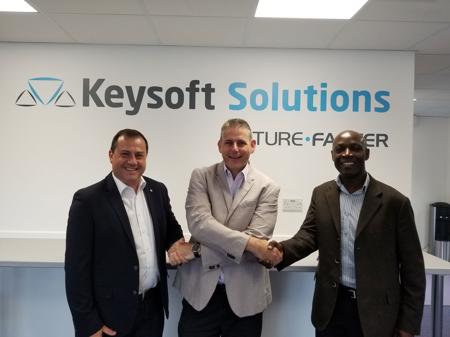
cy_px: 168
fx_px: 338
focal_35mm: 26
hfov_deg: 67.3
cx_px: 225
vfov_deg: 53.1
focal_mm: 4.25
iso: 64
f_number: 1.7
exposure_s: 1/50
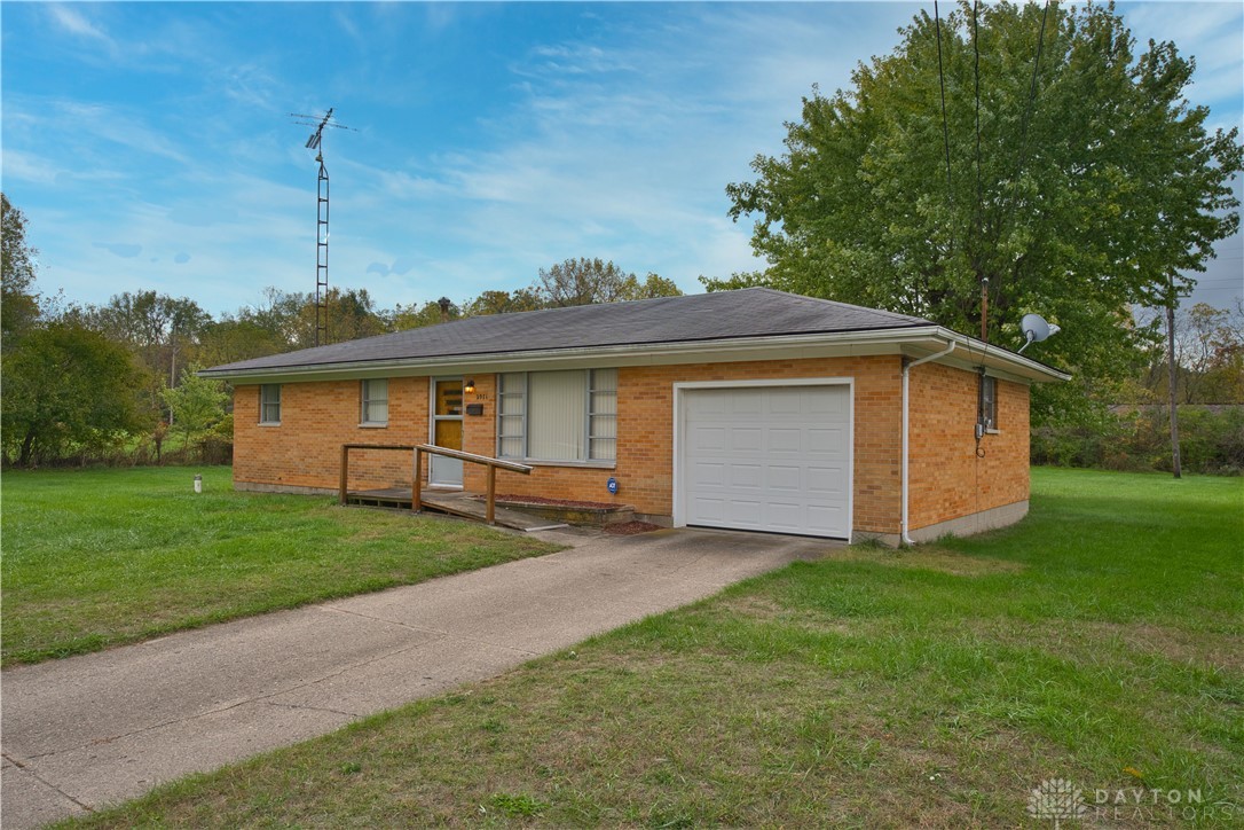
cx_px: 622
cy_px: 415
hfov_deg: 71.5
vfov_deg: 51.3
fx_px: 864
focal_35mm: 25
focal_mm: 25
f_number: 9
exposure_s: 1/200
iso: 200
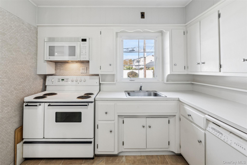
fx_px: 110
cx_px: 124
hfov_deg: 96.7
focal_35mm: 16
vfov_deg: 73.7
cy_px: 82
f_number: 9
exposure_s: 1/60
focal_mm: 16
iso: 640
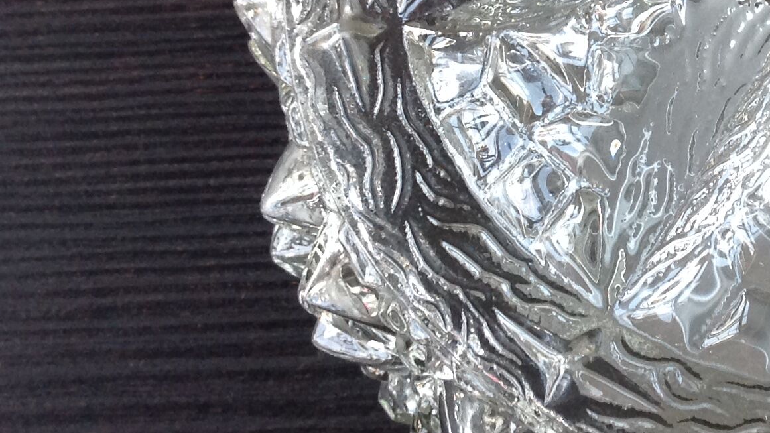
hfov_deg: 23.8
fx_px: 1735
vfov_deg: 14.1
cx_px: 785
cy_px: 39
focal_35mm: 85
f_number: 2.4
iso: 100
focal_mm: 4.28
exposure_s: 1/17
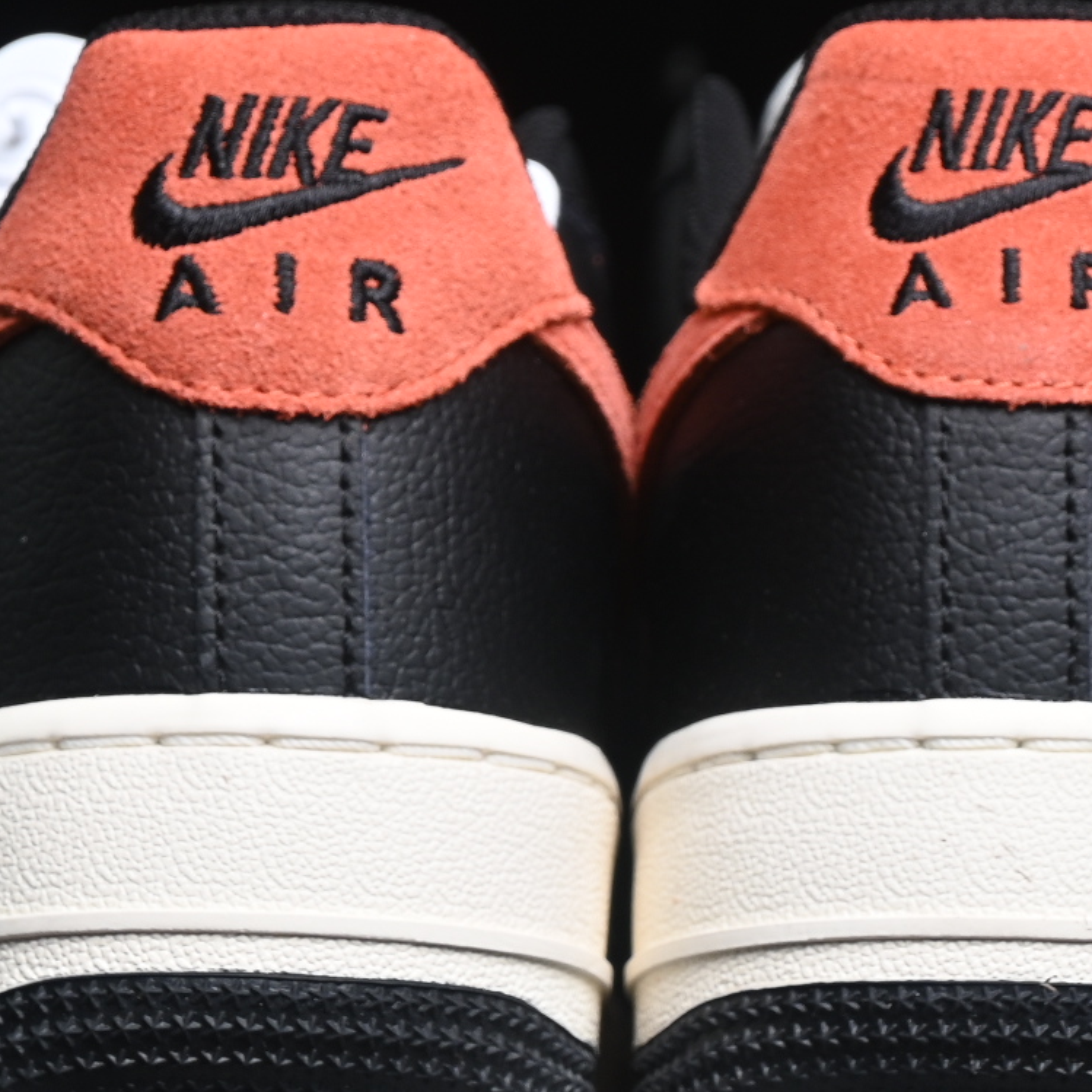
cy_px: 277
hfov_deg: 7.4
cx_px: 621
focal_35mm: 237
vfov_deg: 7.4
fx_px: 8459
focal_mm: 50
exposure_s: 1/50
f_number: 6.3
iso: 160
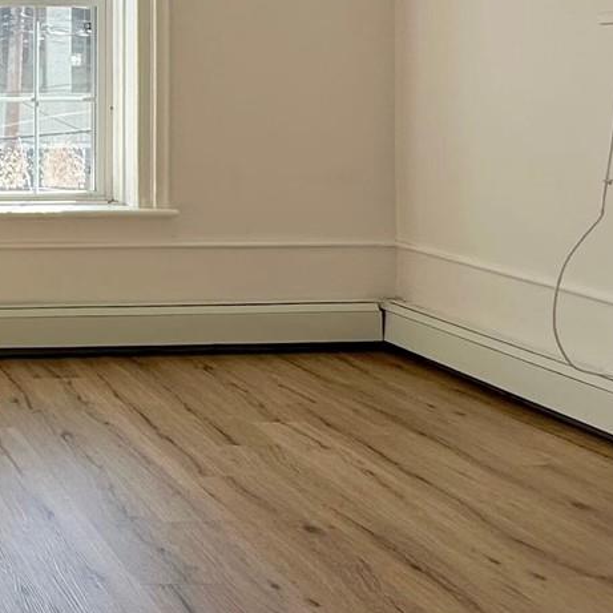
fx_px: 1102
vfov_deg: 29.9
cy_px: 73
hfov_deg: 24.7
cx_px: -286
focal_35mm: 55
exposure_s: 1/274
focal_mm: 2.22
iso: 40
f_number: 2.2
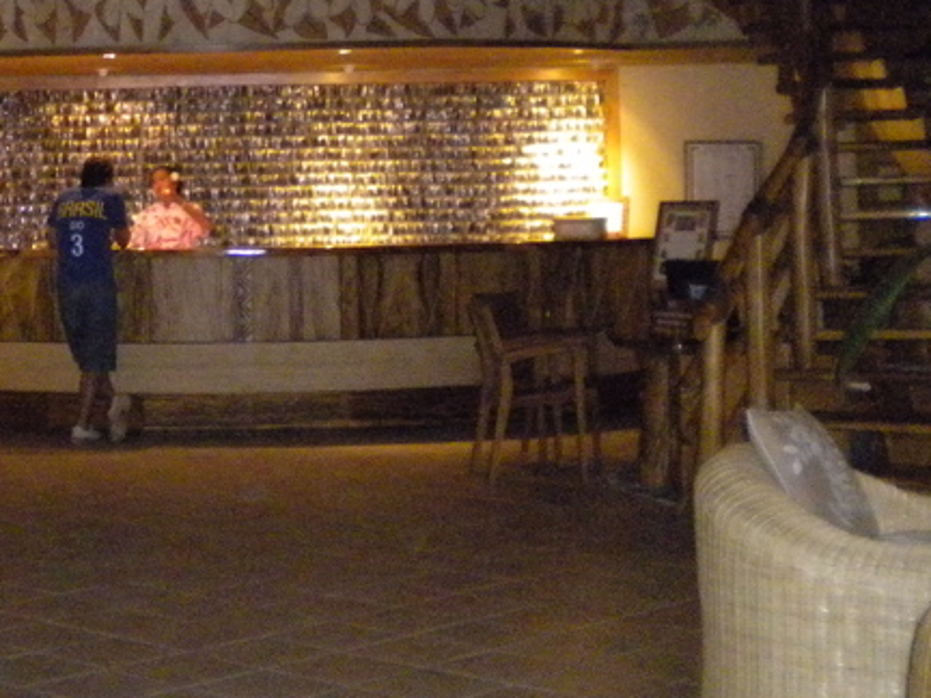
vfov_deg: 19.7
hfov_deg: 26.1
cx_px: 149
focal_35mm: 73
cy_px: 46
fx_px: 1963
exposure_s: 1/30
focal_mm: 6.3
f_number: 3.1
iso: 800
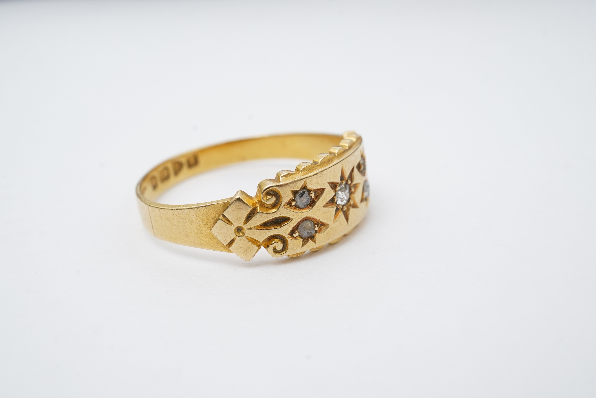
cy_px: 199
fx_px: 745
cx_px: 298
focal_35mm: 45
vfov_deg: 29.9
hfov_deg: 43.6
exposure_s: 1/100
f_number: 22
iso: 640
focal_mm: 30
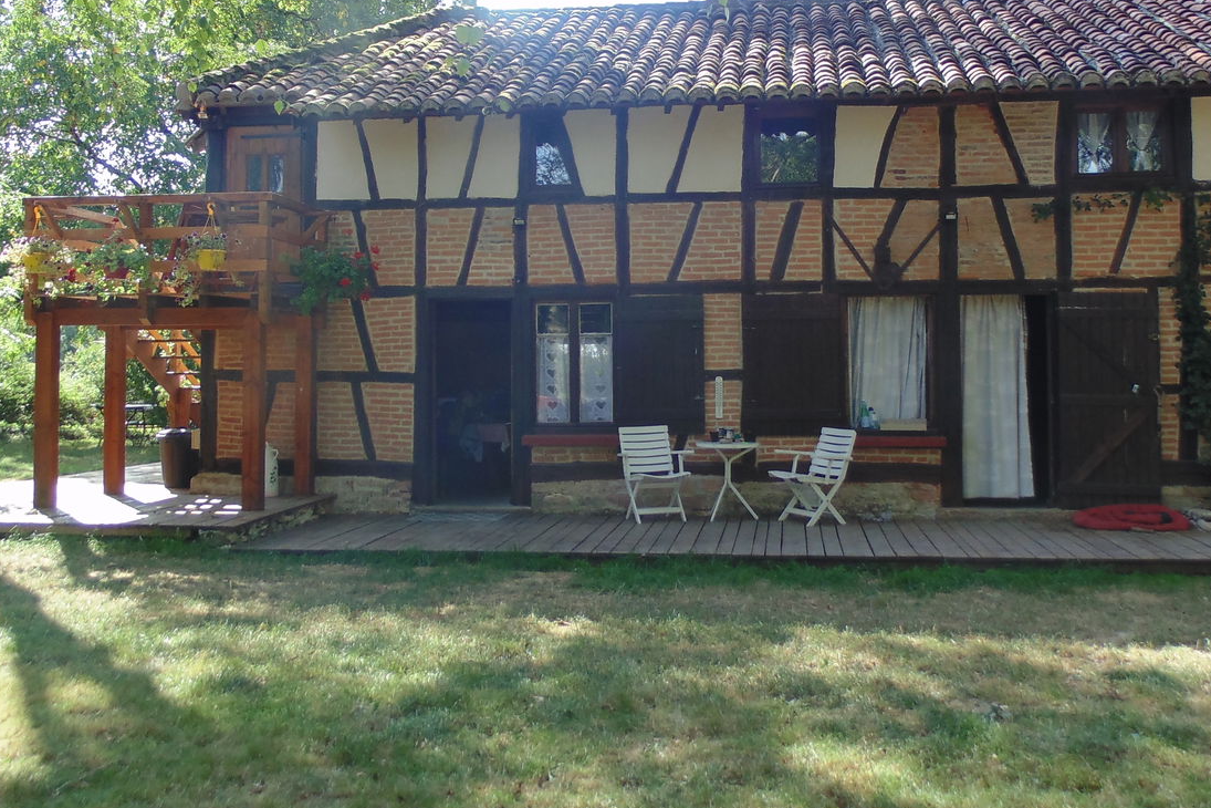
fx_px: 1278
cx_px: 626
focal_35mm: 38
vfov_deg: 35.0
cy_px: 329
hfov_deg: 50.7
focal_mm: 4.5
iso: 80
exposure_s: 1/160
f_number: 8.9
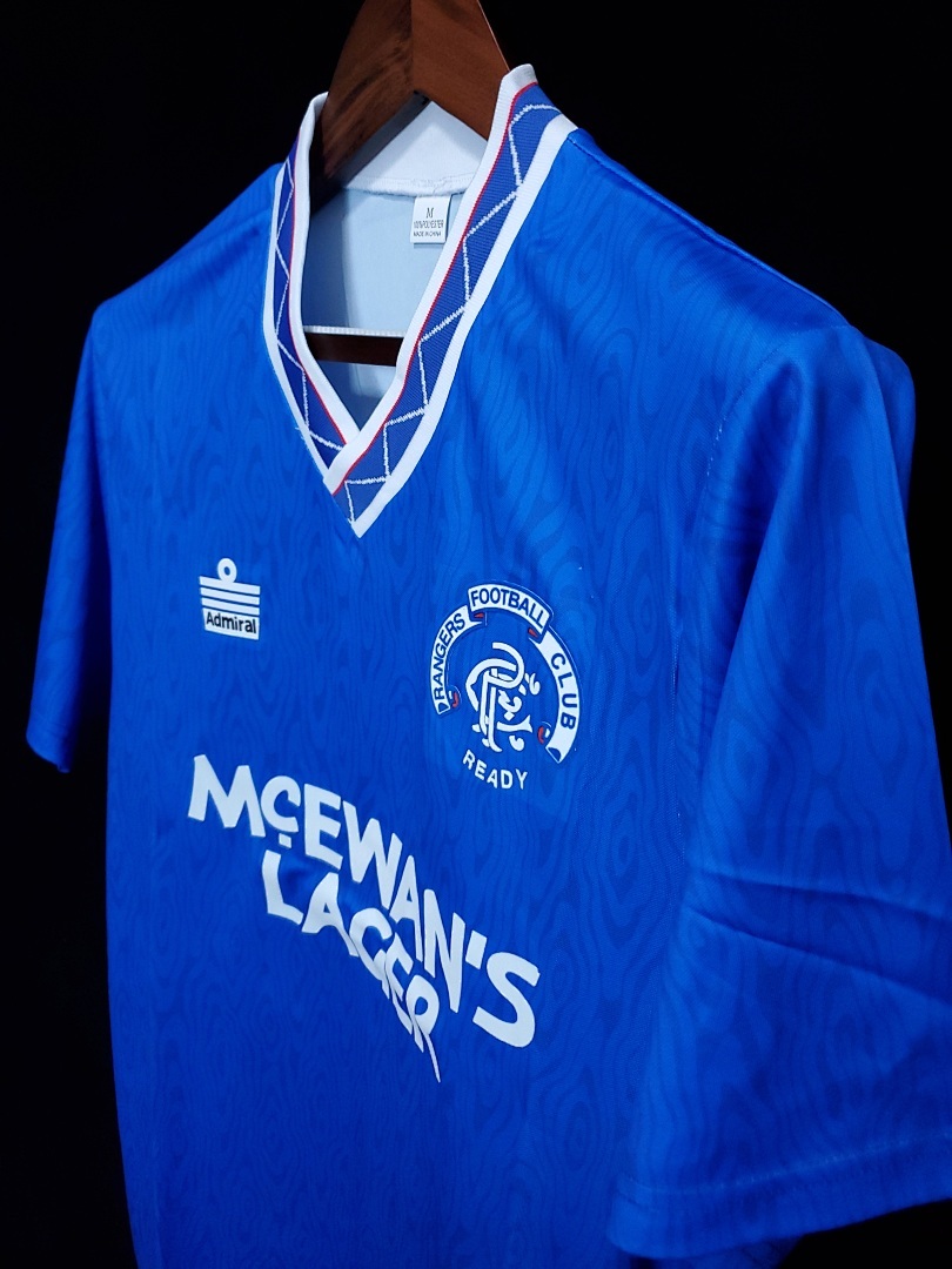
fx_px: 953
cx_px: 476
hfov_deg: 53.1
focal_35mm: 26
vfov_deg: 67.3
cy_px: 634
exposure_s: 1/30
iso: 200
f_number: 1.5
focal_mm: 4.3
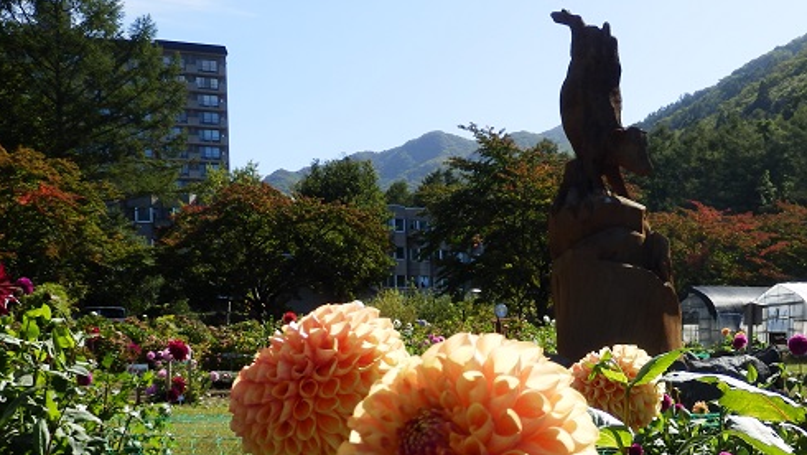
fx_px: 1070
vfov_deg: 23.7
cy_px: 343
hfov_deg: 40.8
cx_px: 542
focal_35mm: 50
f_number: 3.3
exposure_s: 1/800
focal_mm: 5.5
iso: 80
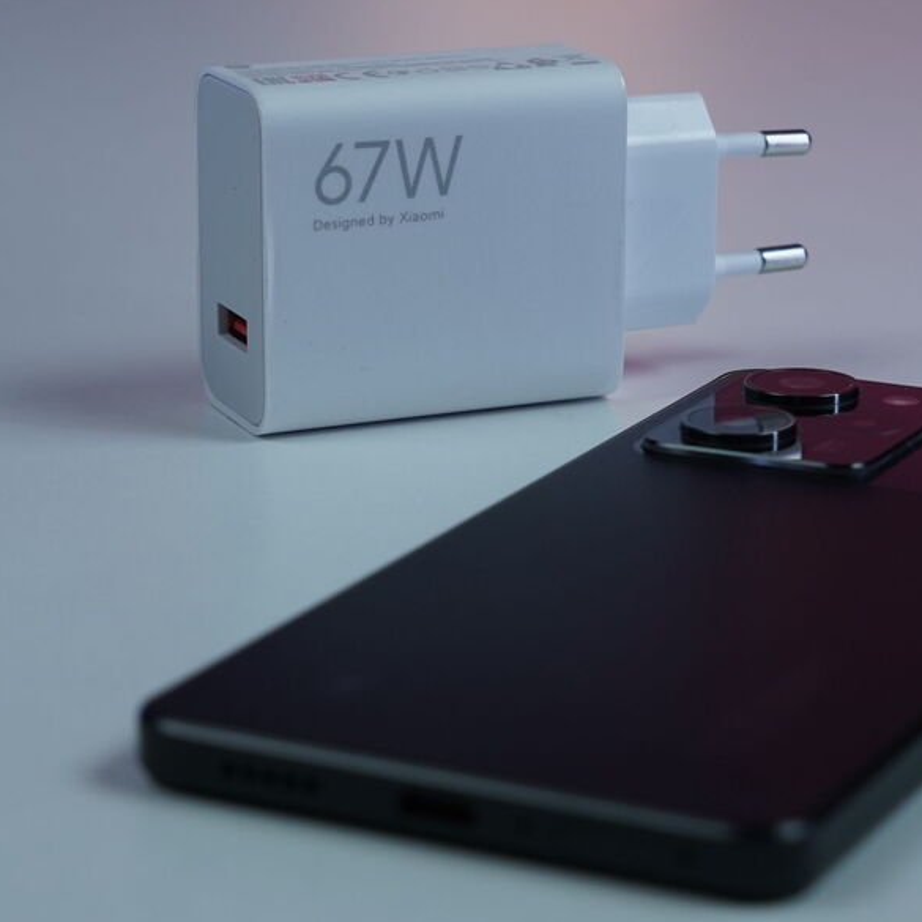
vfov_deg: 23.4
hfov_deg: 23.2
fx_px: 2230
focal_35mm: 74
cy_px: 501
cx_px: 641
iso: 500
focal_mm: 53
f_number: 7.1
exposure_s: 1/160
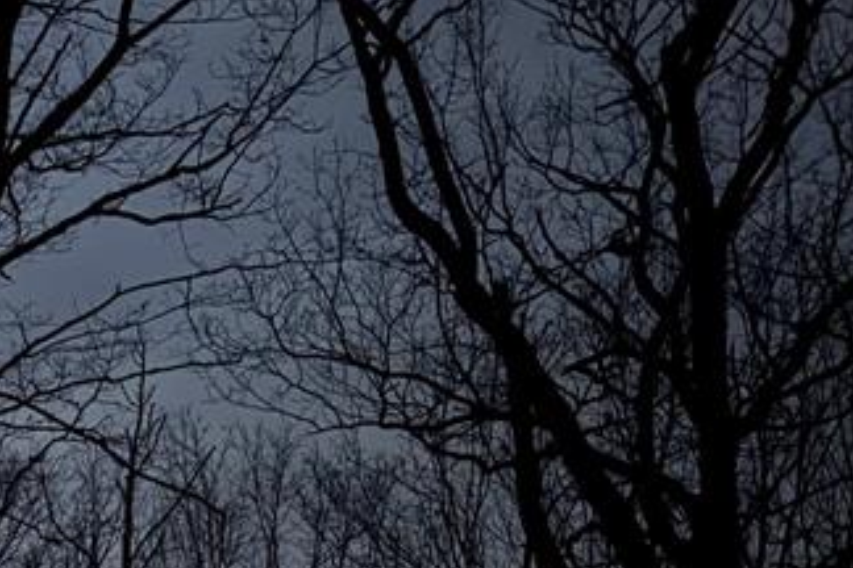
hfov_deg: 21.2
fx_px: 1872
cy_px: 881
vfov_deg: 15.7
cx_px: -466
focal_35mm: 79
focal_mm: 6.76
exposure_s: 1/11
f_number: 1.78
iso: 4000
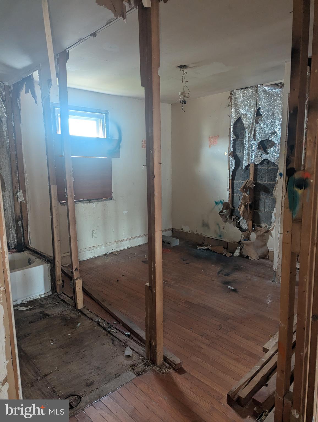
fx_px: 293
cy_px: 211
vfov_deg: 71.5
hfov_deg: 56.9
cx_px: 159
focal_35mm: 24
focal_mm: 6.81
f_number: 1.85
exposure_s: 1/155
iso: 600
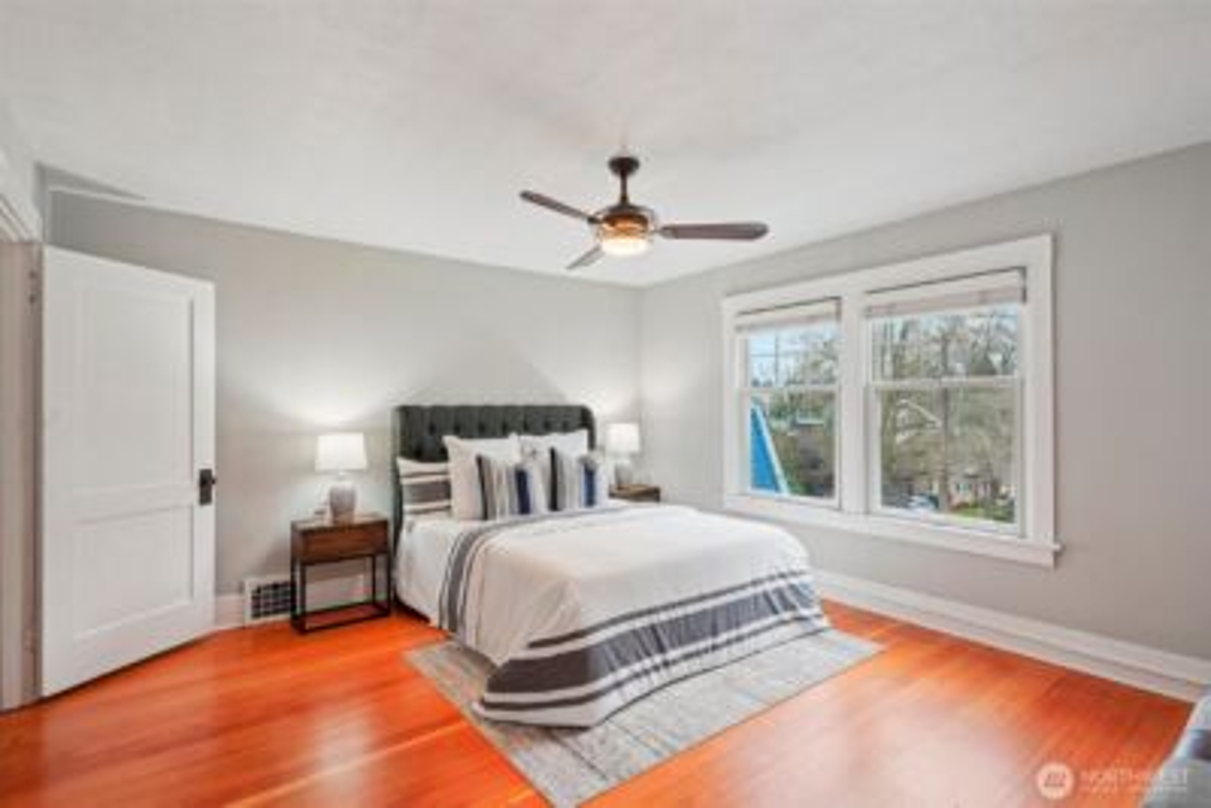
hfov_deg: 93.3
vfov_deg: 70.5
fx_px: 572
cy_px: 404
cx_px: 606
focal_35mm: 17
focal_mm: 17
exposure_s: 1/20
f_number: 8
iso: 400
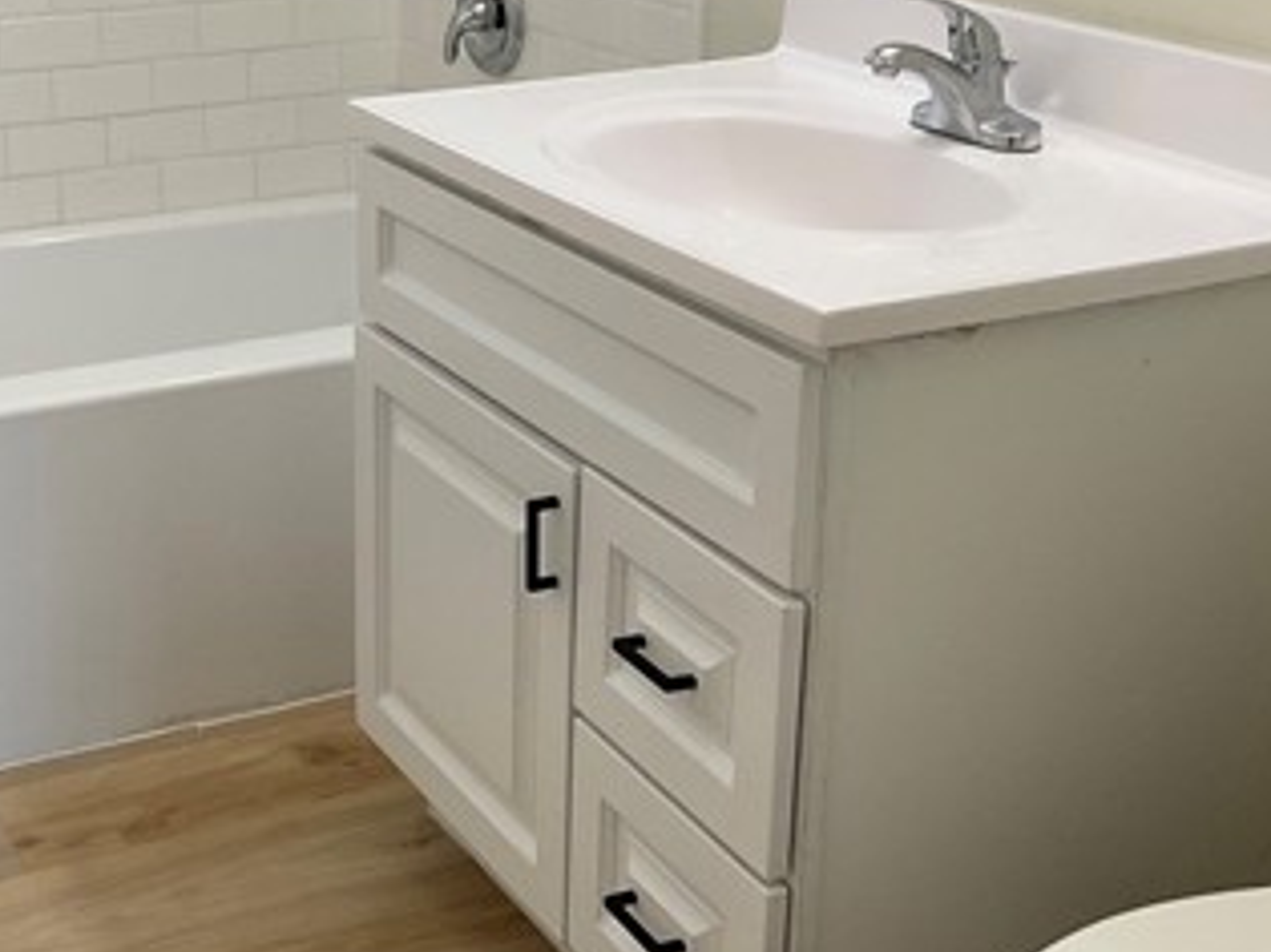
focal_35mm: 59
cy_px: 262
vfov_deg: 24.6
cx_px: 343
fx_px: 2165
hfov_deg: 32.2
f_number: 1.8
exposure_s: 1/60
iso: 64
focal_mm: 3
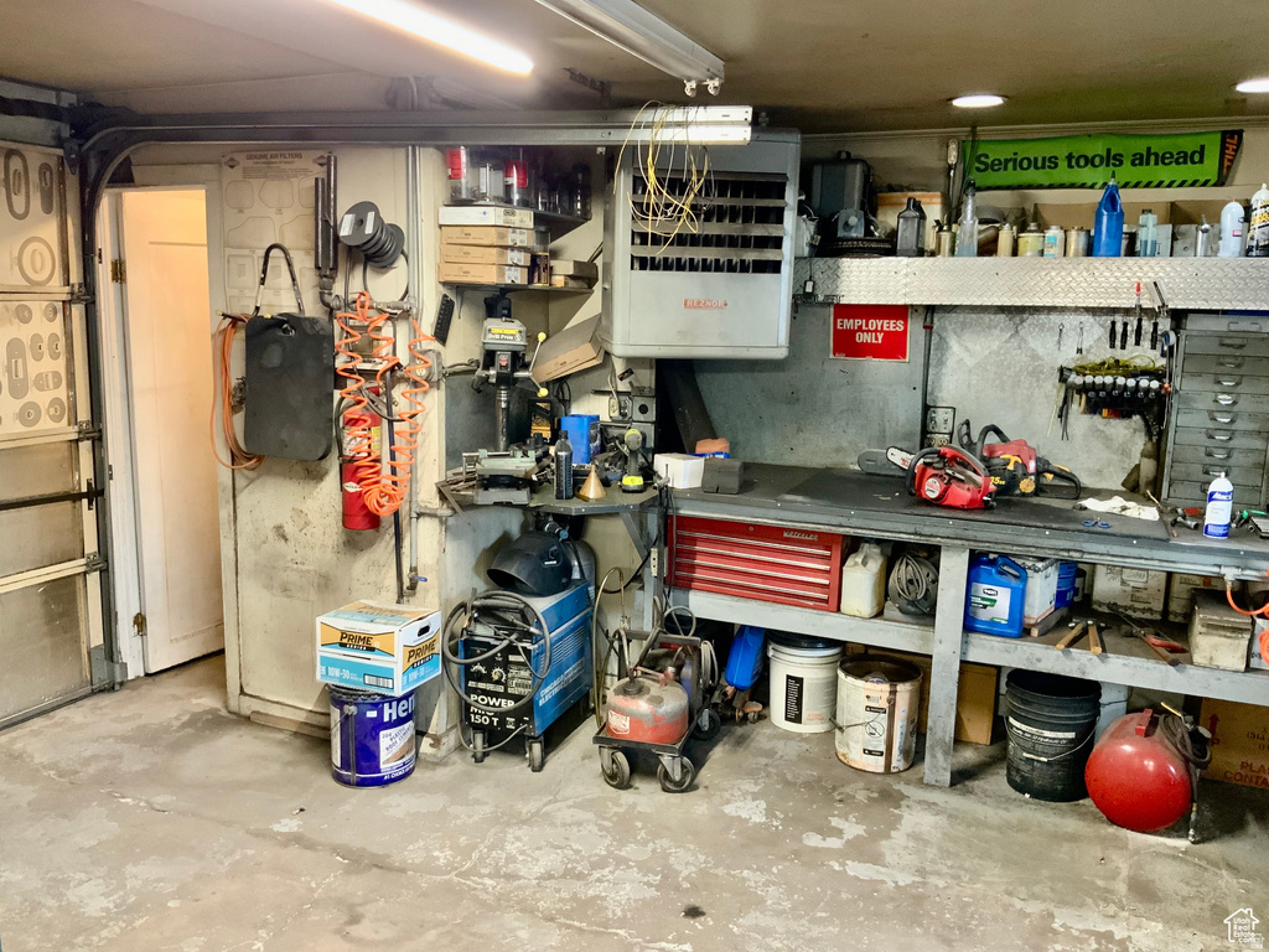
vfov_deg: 48.2
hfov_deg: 61.7
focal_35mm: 29
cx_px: 634
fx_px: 1063
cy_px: 476
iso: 250
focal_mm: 3
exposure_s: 1/60
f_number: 1.8
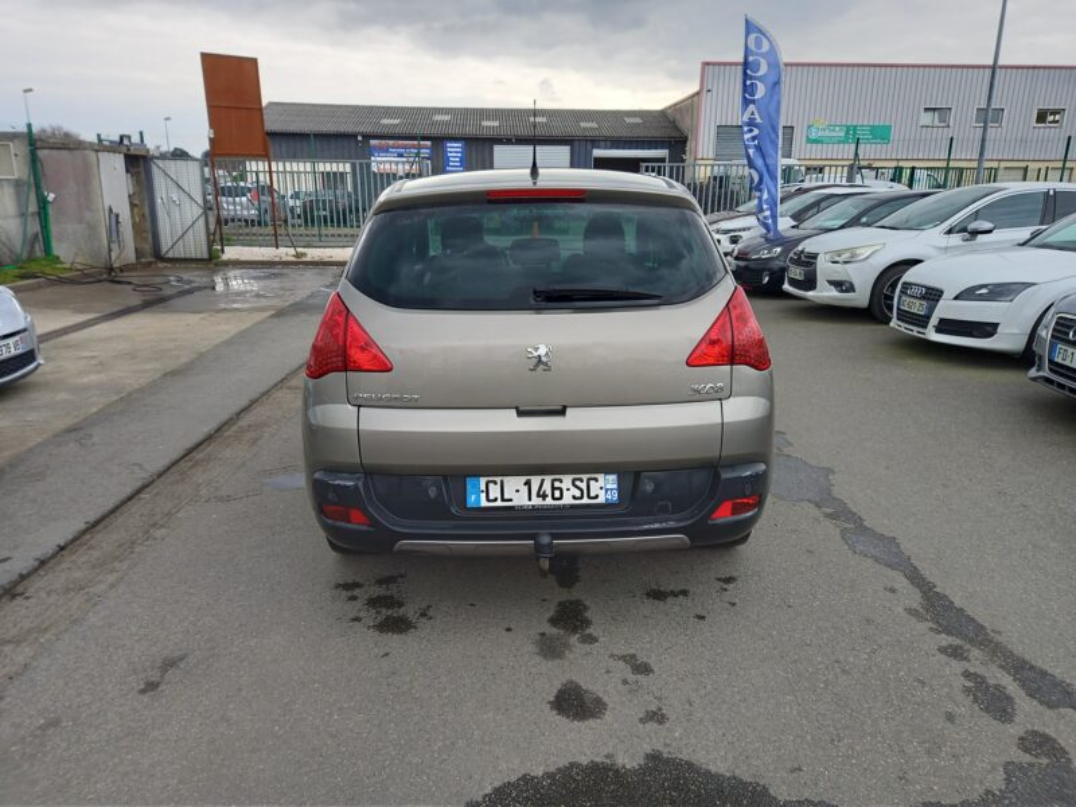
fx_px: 777
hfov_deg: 69.4
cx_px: 538
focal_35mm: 25
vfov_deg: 54.9
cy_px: 404
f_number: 2
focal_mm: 4.6
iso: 50
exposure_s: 1/100
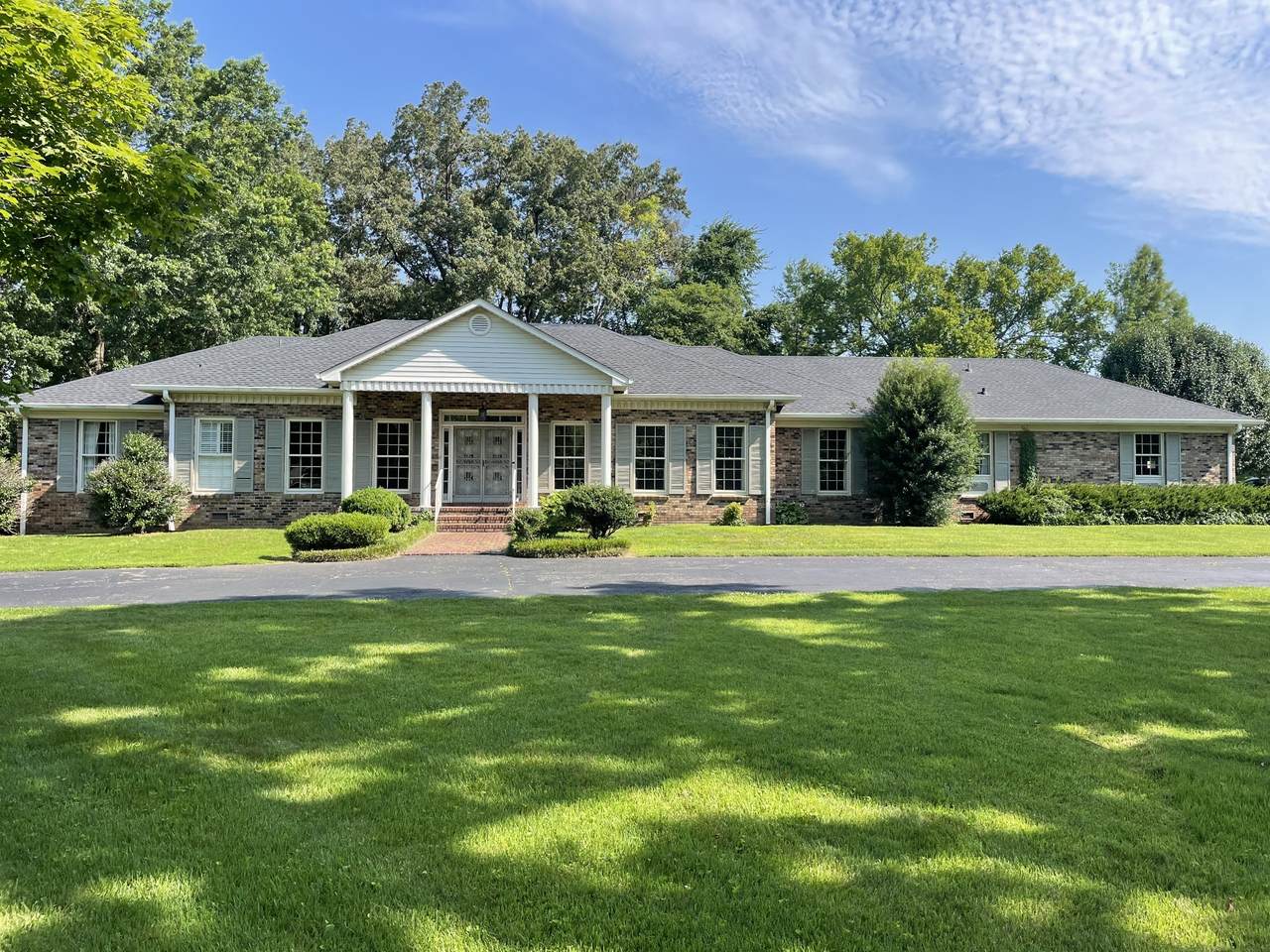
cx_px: 635
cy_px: 476
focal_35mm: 26
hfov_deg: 67.3
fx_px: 954
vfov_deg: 53.1
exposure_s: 1/1453
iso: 32
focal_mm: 4.2
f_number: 1.6
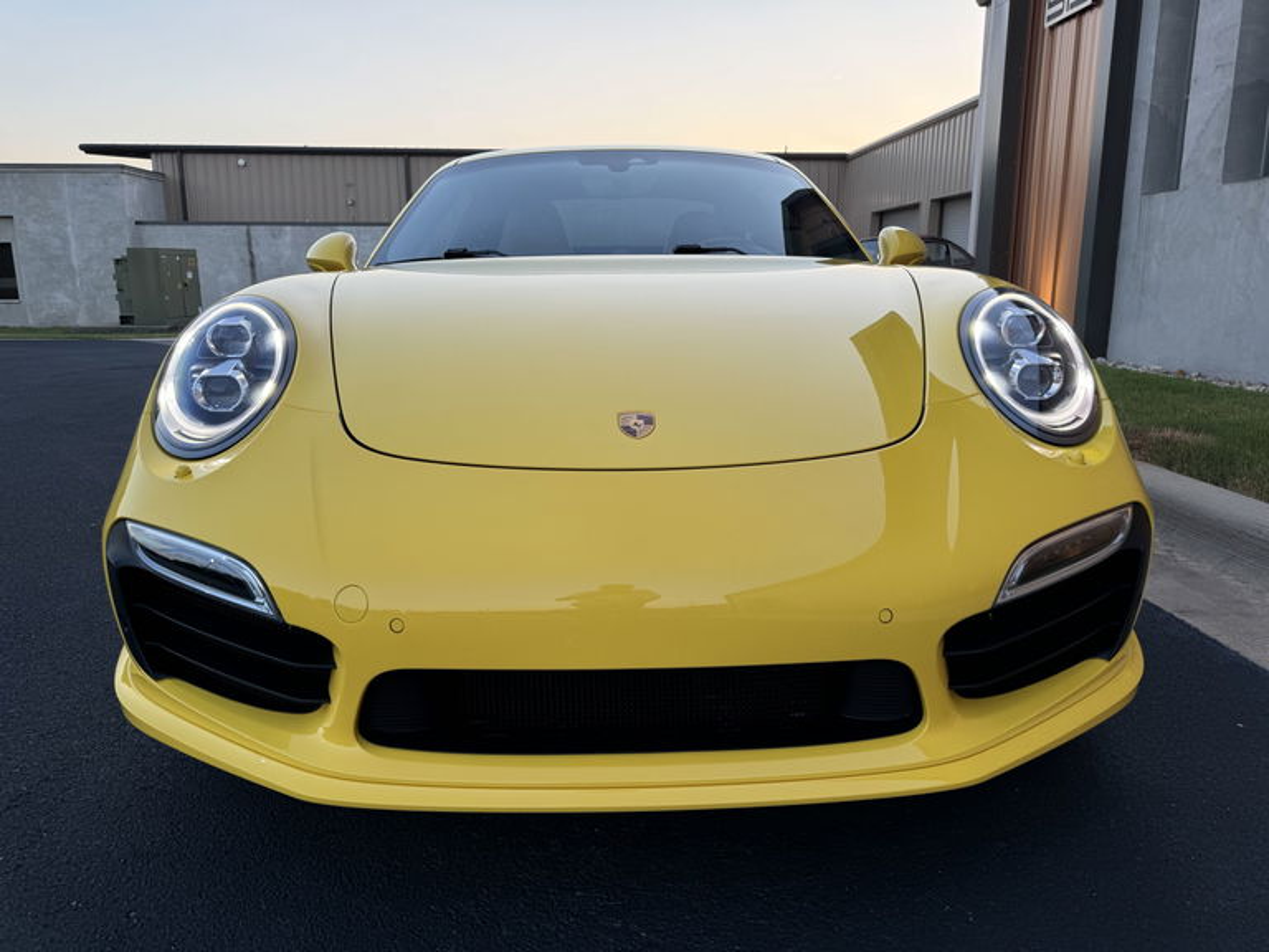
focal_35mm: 24
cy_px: 476
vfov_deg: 56.8
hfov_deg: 71.6
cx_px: 634
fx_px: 880
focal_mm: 6.76
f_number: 1.78
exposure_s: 1/218
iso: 64
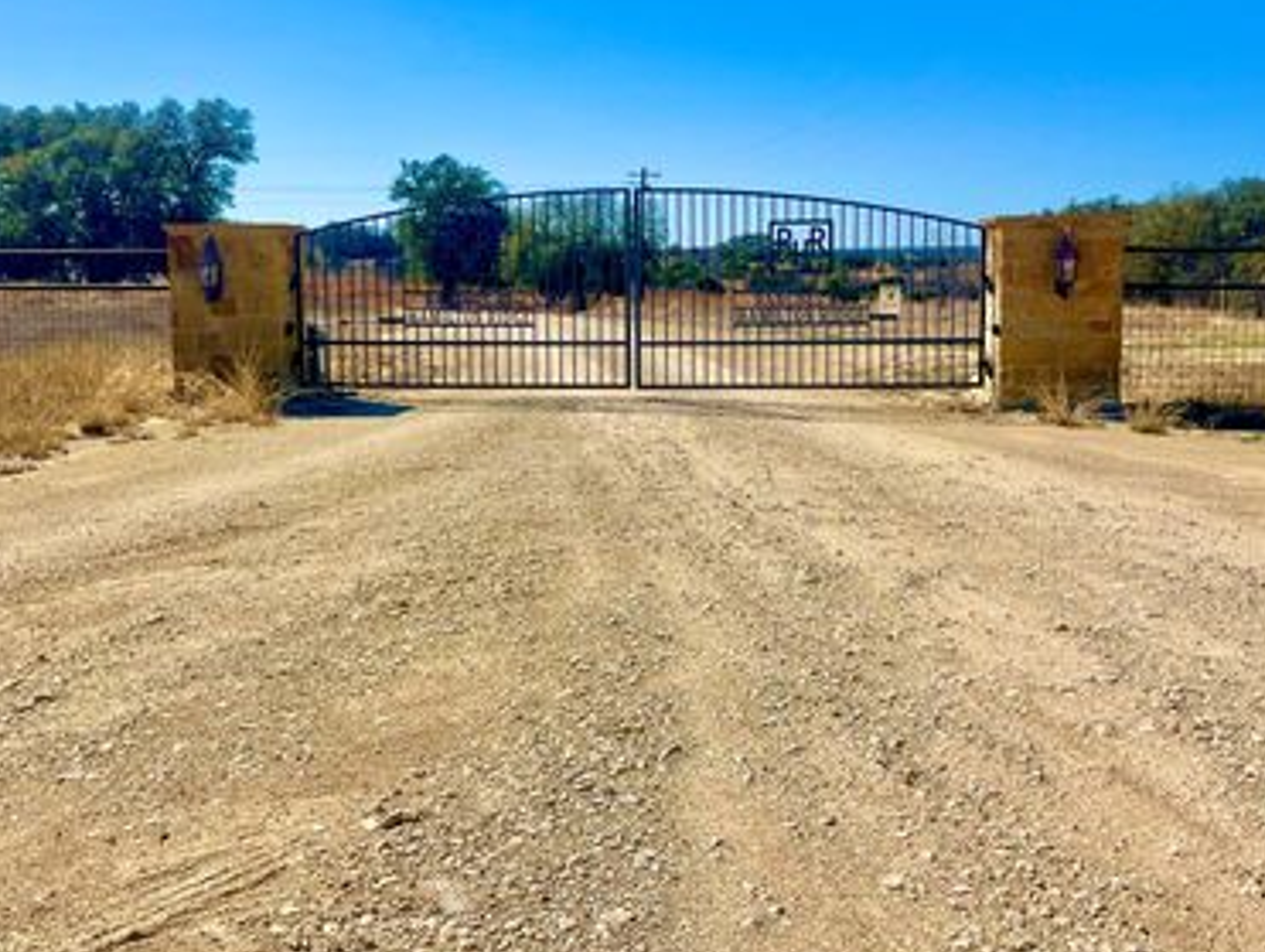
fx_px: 1280
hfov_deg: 52.6
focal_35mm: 35
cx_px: 621
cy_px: 384
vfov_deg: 40.6
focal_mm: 5.1
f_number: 1.6
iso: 50
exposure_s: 1/6897
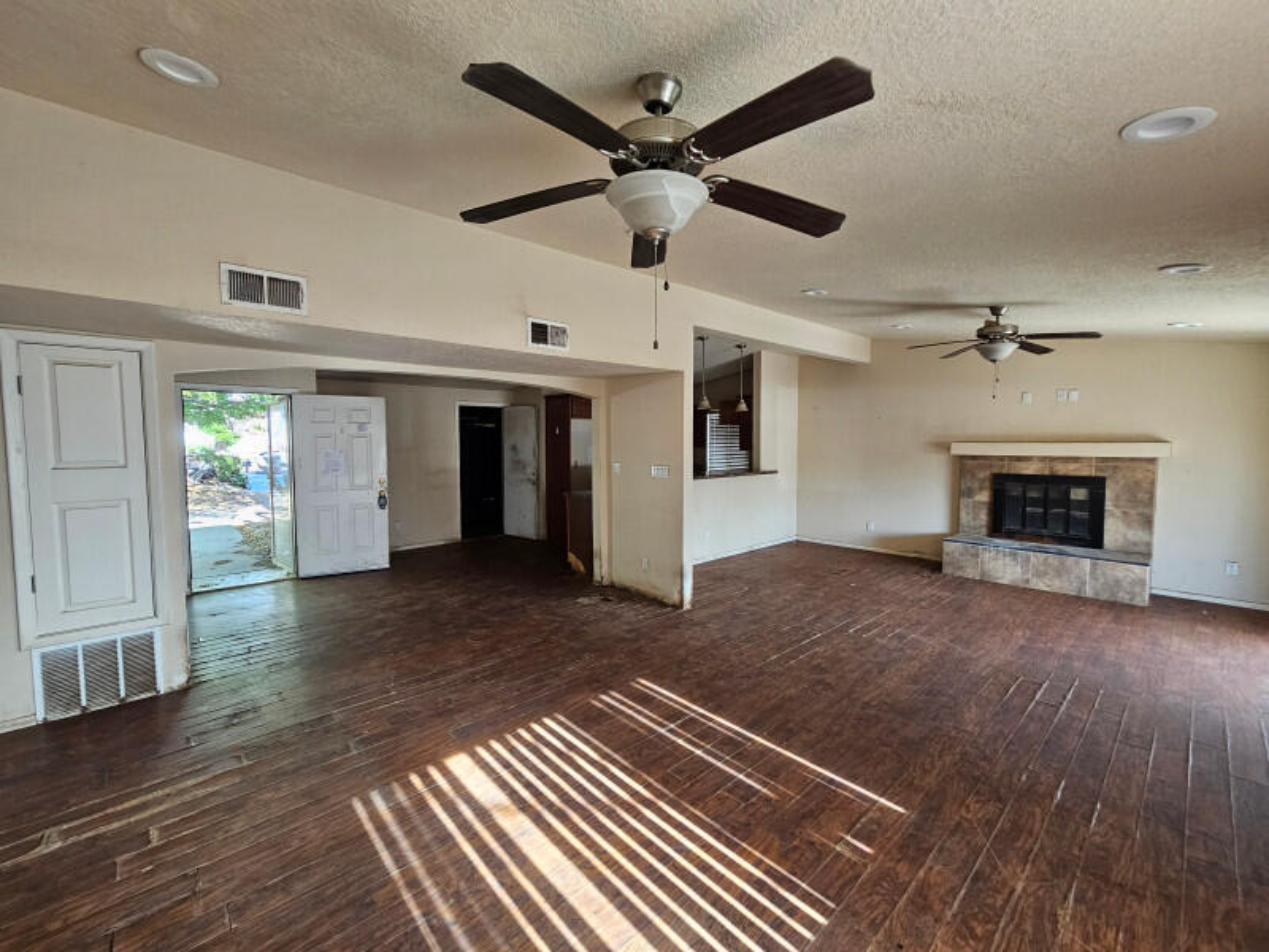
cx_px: 634
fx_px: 477
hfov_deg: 106.2
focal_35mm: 13
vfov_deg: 89.9
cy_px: 476
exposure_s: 1/60
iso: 160
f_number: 2.2
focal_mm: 2.2
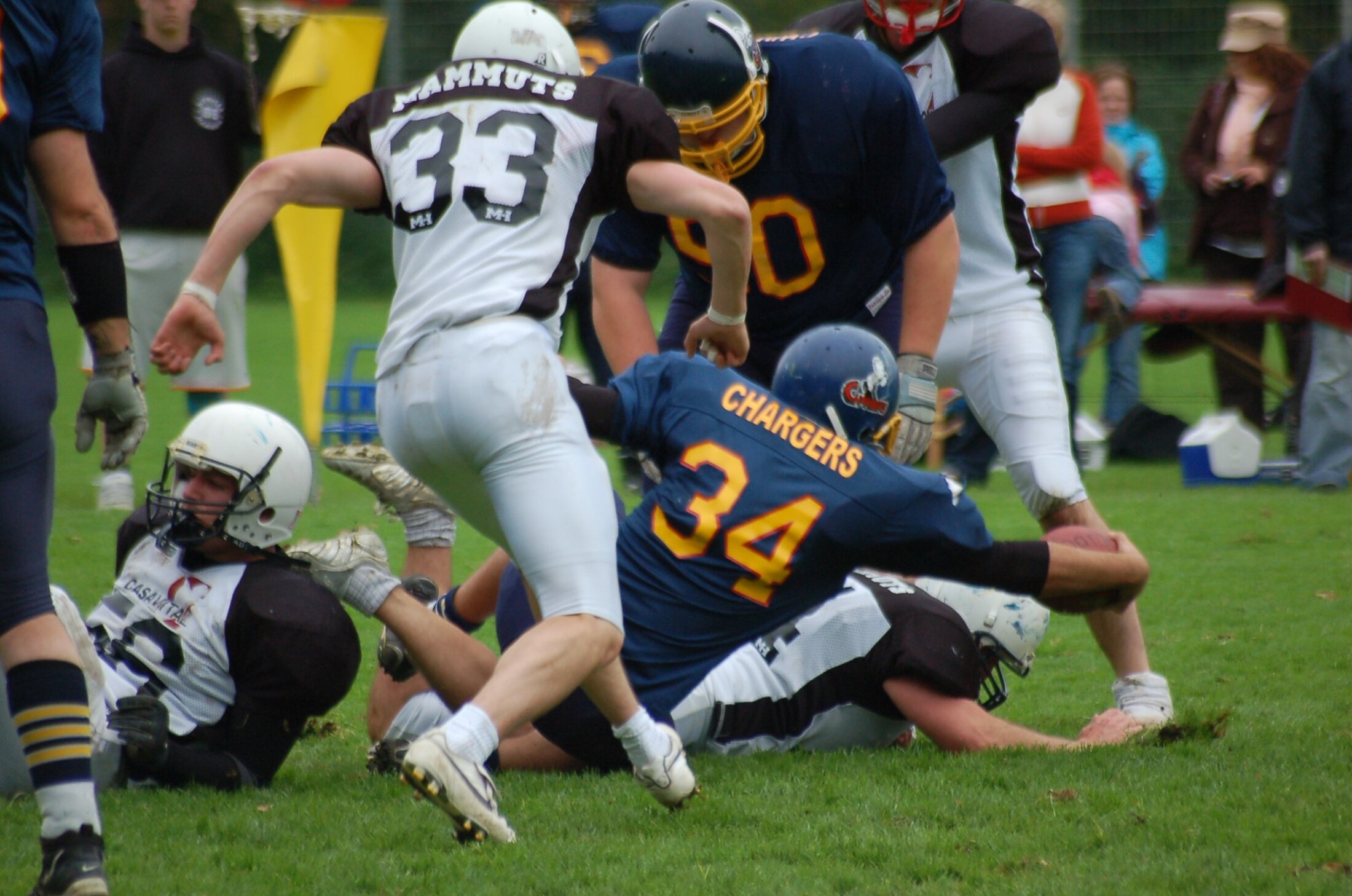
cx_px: 676
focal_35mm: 450
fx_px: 16868
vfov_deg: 3.0
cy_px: 448
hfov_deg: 4.6
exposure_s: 1/500
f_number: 5.6
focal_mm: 300
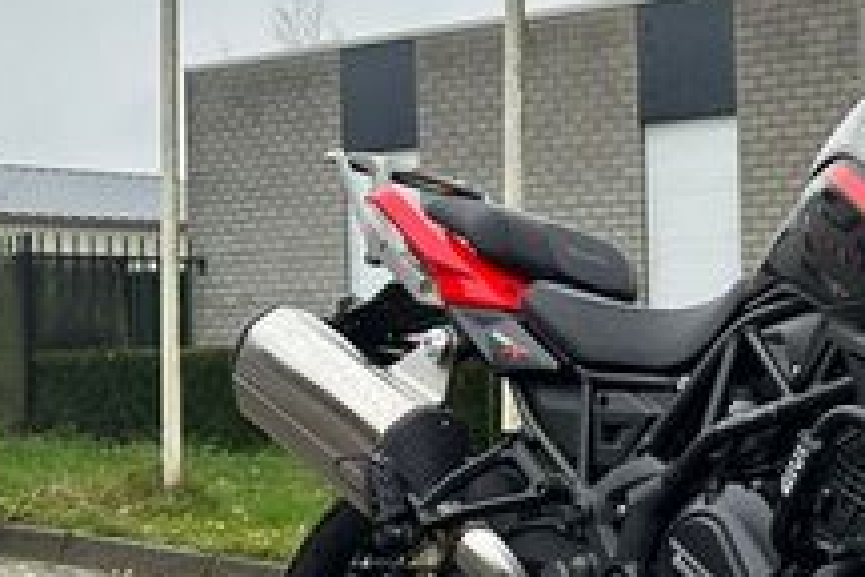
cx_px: 1029
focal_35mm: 74
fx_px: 1778
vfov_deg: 18.4
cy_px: 361
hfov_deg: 24.8
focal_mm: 6.86
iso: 125
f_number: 1.78
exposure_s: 1/121
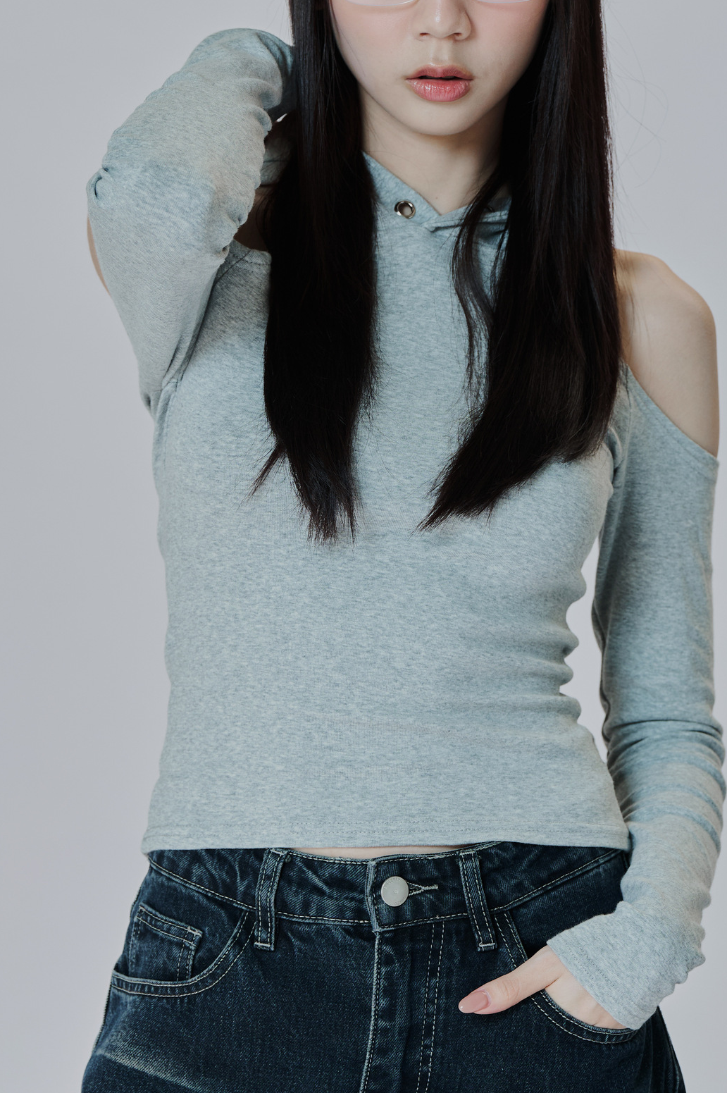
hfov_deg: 7.7
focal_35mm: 178
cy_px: 449
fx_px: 5399
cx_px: 379
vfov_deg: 11.6
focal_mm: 115
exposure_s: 1/200
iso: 400
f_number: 5.6
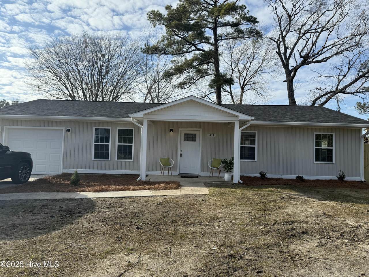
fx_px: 256
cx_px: 184
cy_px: 138
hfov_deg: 71.6
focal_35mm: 24
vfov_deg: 56.8
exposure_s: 1/4167
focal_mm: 6.76
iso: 100
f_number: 1.78
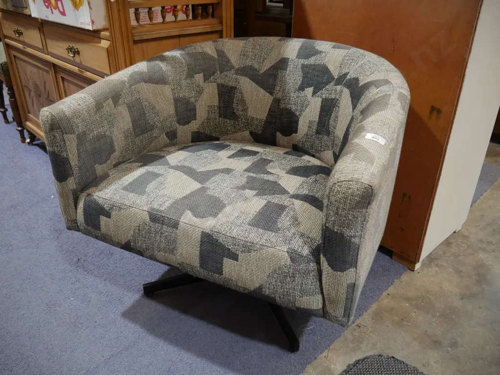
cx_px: 250
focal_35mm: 28
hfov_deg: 63.4
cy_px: 188
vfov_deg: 49.8
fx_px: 405
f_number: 3.5
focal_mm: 14
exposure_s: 1/60
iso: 320
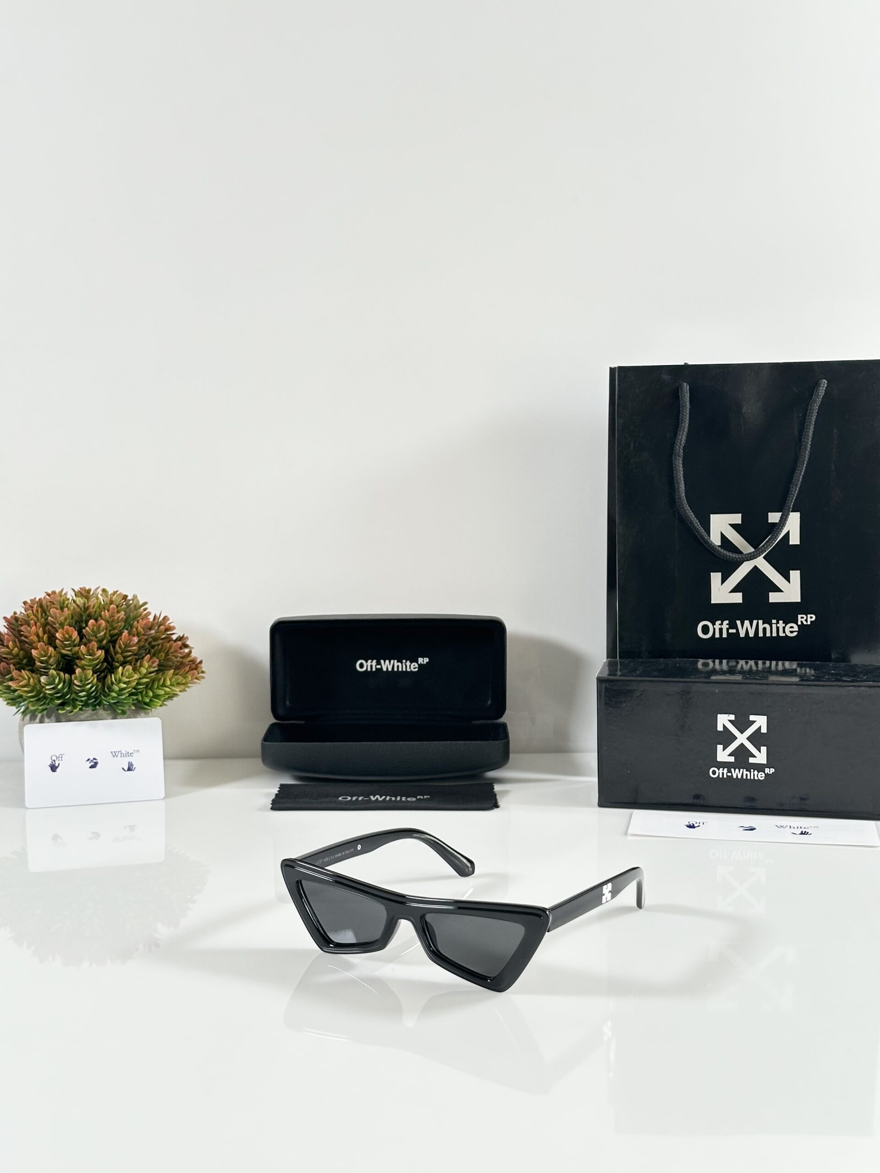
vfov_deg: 39.7
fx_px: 1627
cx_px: 440
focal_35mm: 48
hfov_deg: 30.3
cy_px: 586
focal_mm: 6.86
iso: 80
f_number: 1.78
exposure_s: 1/85
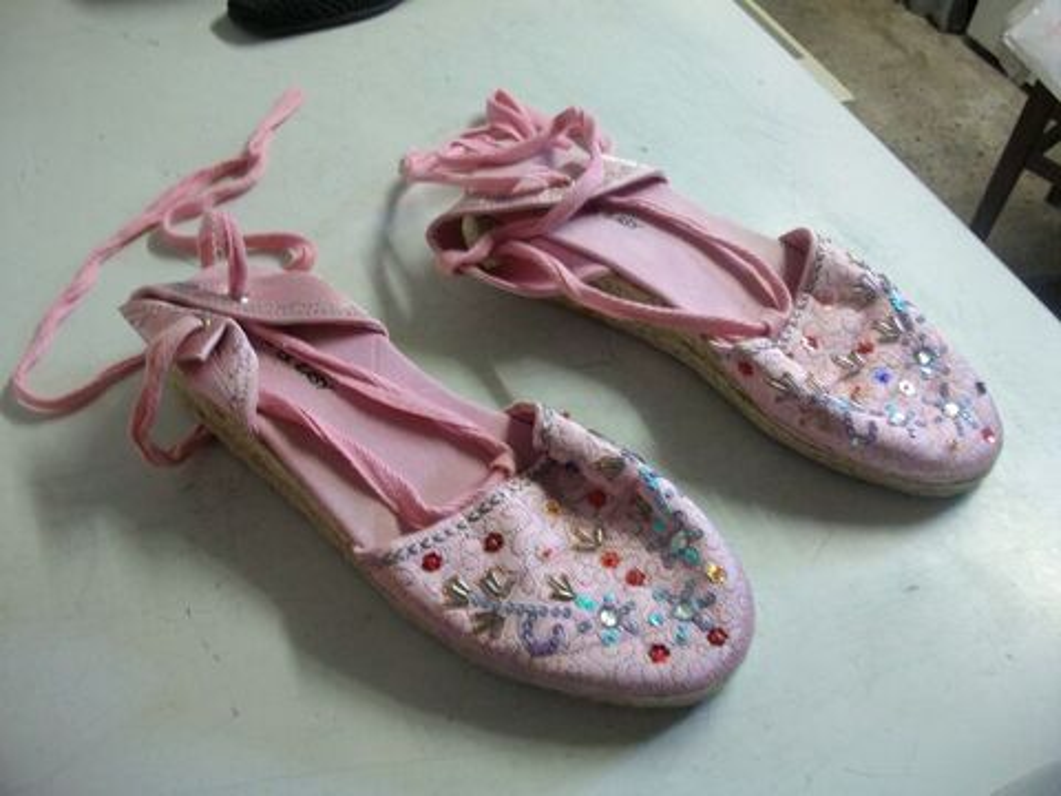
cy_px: 398
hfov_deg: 56.8
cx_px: 530
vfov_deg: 44.2
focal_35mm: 32
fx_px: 981
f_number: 2.9
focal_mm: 5.7
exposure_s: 1/9.67
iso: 200
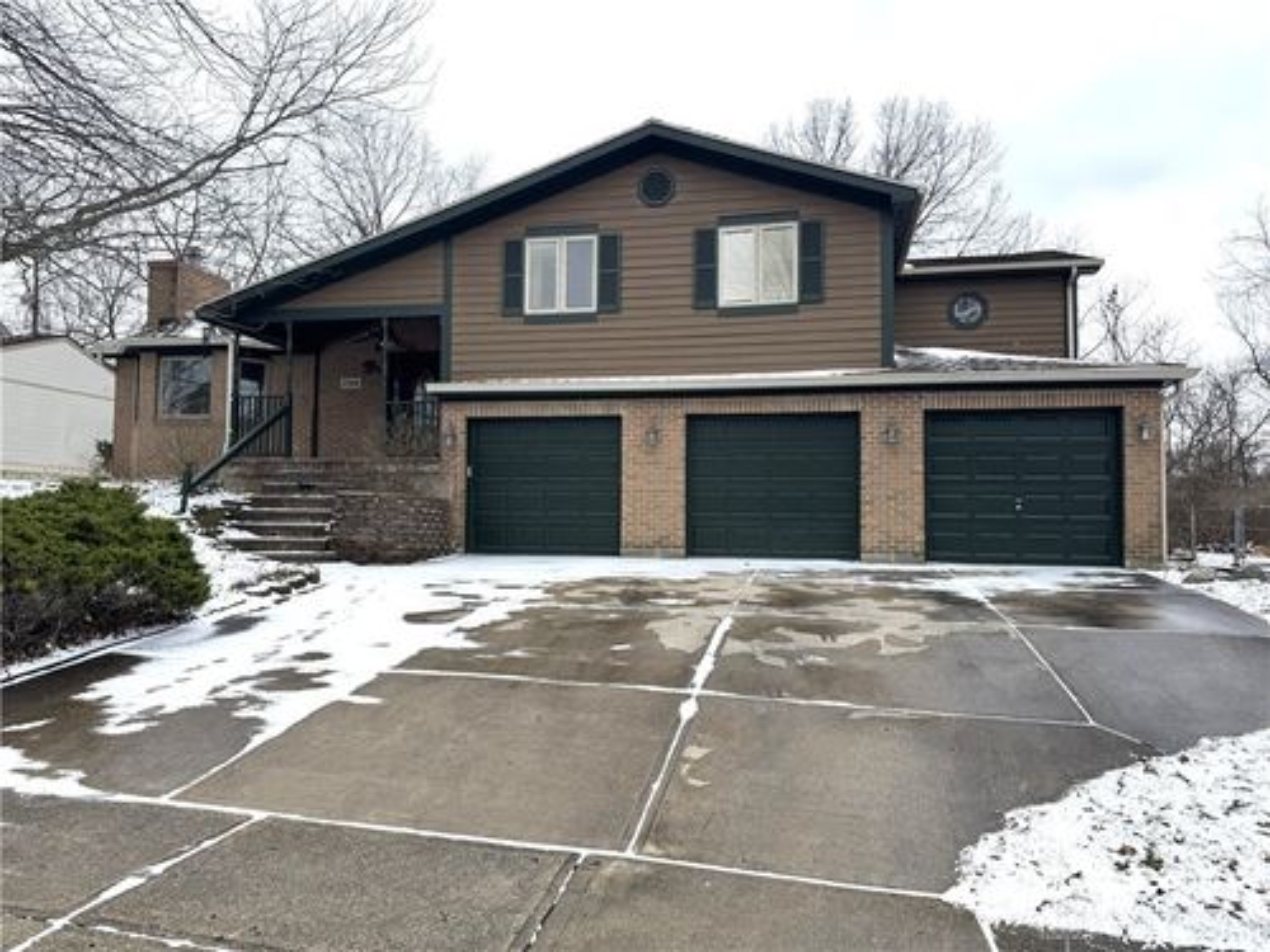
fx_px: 881
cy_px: 476
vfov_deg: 56.8
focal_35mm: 24
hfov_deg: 71.6
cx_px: 635
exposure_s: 1/2105
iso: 80
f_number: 1.78
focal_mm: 6.76
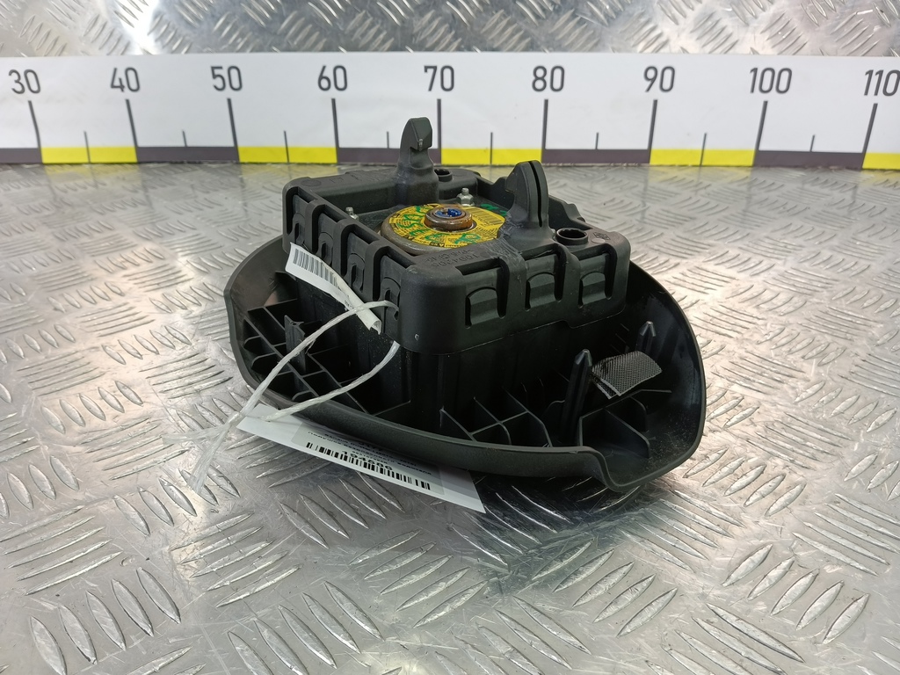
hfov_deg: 73.9
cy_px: 338
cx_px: 450
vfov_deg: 58.9
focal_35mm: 23
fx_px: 598
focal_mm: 4.11
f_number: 1.6
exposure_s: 1/50
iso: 105
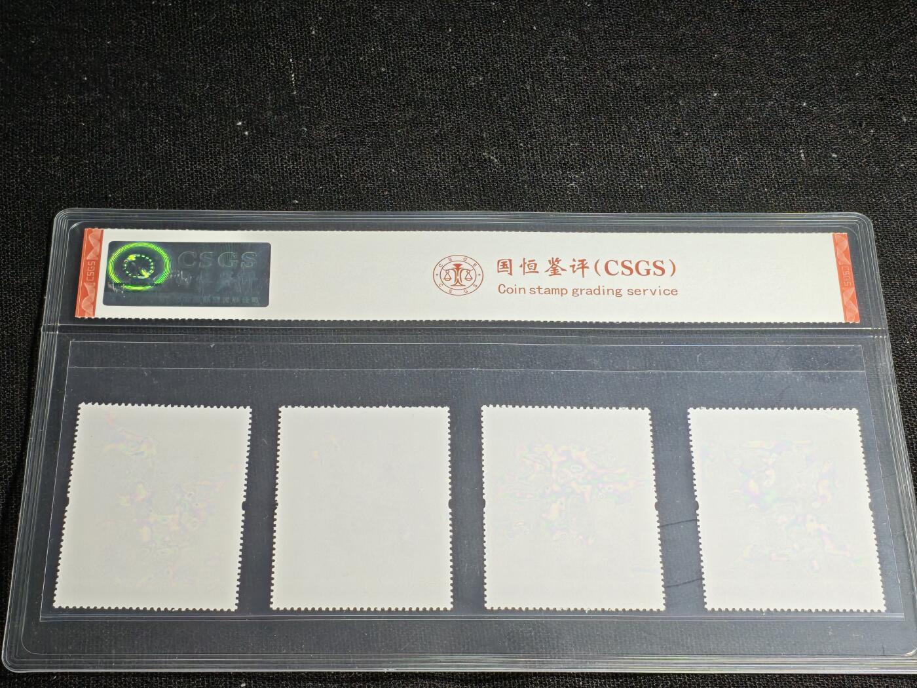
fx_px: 2093
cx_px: 458
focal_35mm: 79
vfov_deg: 18.7
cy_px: 344
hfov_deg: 24.7
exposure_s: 1/399
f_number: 1.5
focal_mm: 4.94
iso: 50
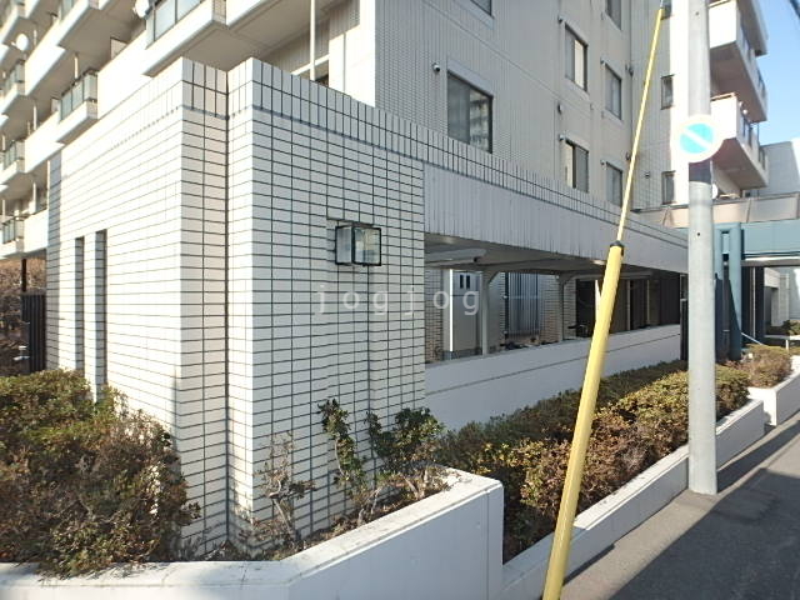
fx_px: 485
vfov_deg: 63.4
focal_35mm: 21
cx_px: 400
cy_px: 300
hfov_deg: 79.0
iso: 125
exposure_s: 1/500
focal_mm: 3.7
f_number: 3.5
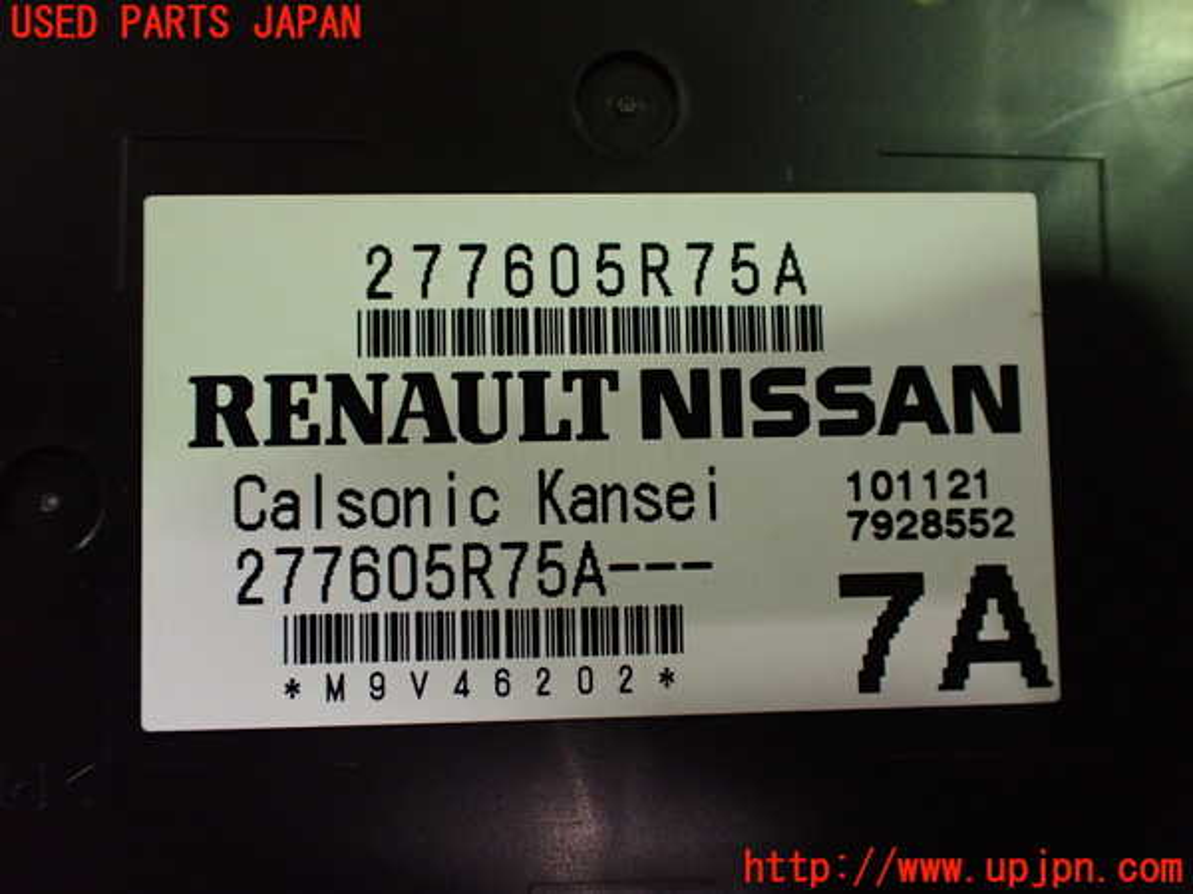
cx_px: 596
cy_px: 447
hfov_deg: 60.0
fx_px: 1034
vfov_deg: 46.8
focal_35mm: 30
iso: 800
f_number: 2.3
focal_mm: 5.4
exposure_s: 1/100
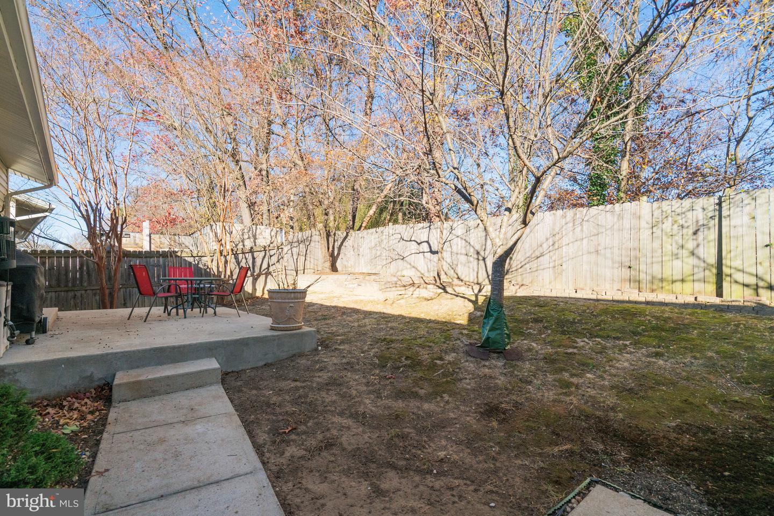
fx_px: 344
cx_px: 387
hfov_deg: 96.7
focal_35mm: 16
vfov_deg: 73.8
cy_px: 258
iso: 1250
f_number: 8
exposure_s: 1/1250
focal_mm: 16
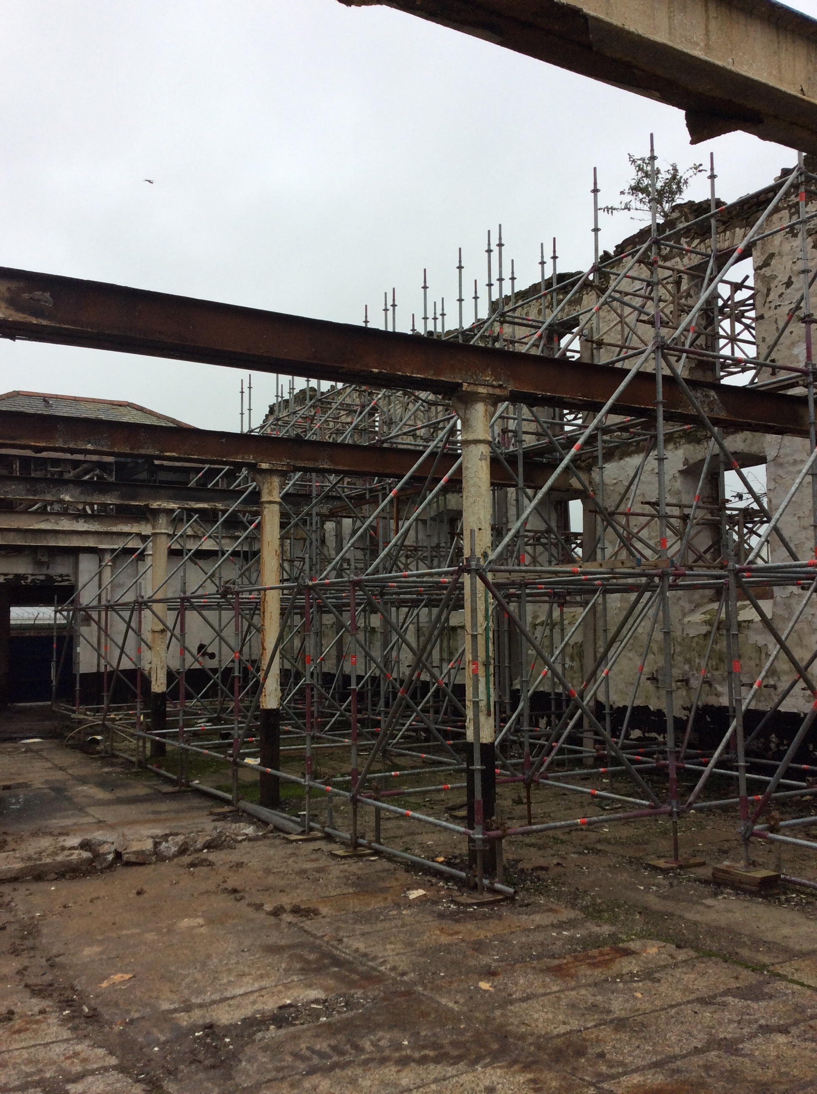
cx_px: 408
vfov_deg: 56.9
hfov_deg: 44.1
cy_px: 547
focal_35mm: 32
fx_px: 1010
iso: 32
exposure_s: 1/198
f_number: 2.4
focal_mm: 3.3
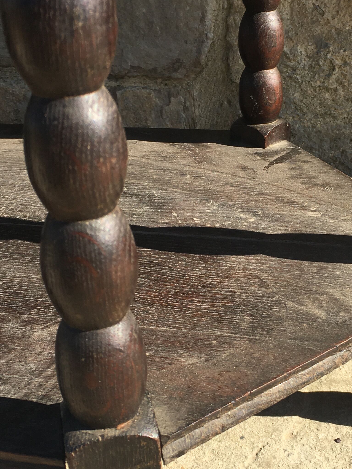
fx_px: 773
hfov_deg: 25.6
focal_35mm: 57
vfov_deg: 33.8
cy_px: 235
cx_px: 200
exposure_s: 1/999
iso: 25
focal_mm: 4.15
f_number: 2.2
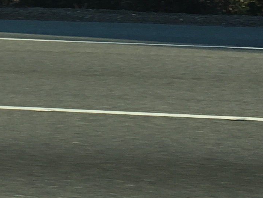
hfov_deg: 11.8
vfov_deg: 8.9
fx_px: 1246
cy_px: -45
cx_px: -37
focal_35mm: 164
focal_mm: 4.15
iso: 25
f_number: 2.2
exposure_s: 1/635
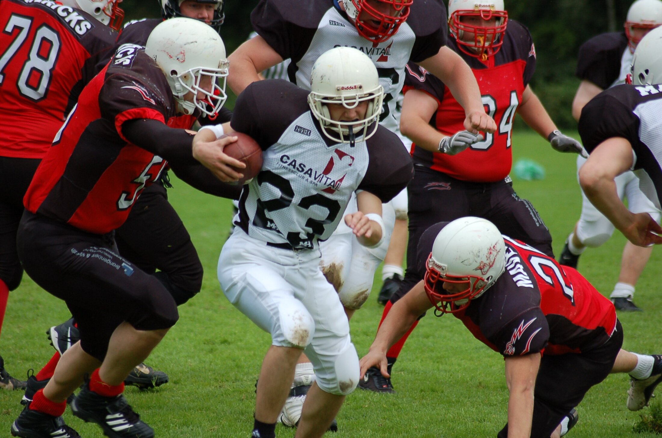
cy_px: 219
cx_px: 331
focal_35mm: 225
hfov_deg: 9.2
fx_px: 4130
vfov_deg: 6.1
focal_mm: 150
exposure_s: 1/1000
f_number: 4.5
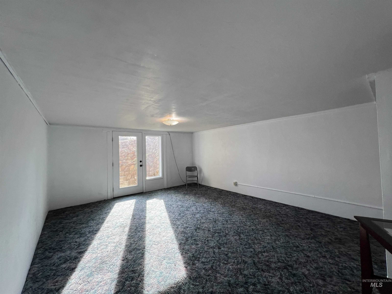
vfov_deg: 89.9
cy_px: 147
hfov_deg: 106.2
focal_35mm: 13
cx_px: 196
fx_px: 147
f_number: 1.8
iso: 64
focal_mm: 1.57
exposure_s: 1/120
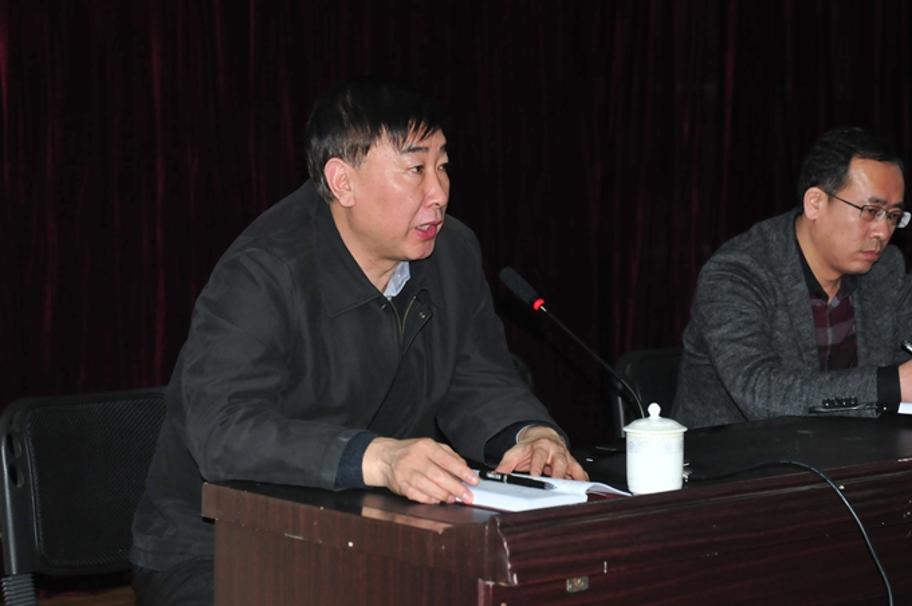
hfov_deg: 20.6
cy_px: 303
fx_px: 2506
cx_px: 456
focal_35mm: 99
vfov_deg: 13.8
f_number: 5
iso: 800
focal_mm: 66
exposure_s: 1/100
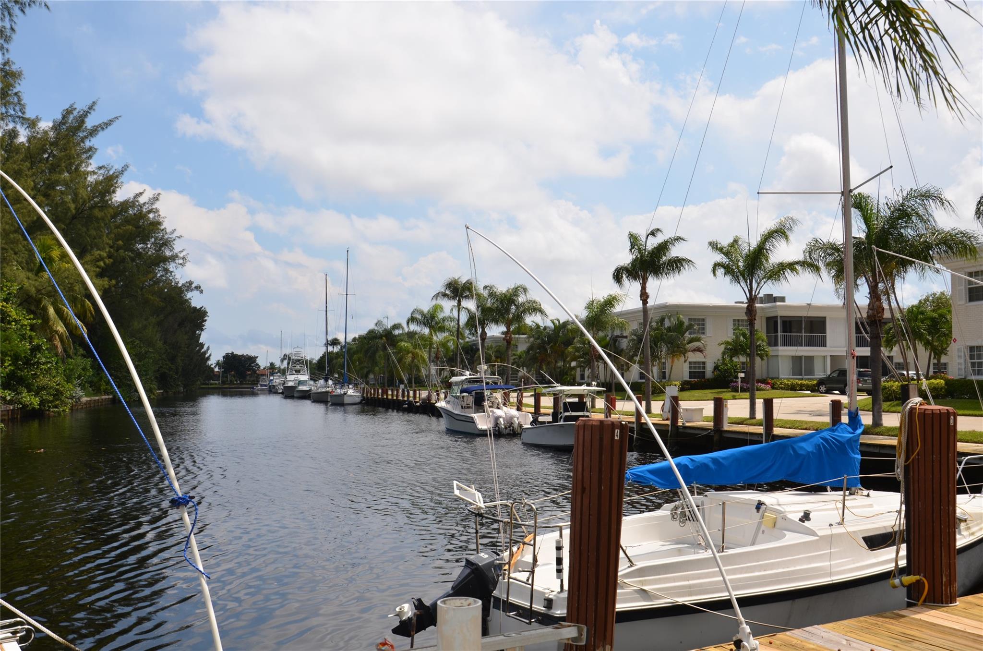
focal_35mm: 33
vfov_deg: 39.8
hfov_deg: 57.3
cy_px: 326
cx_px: 492
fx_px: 899
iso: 100
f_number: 10
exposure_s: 1/250
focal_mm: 22
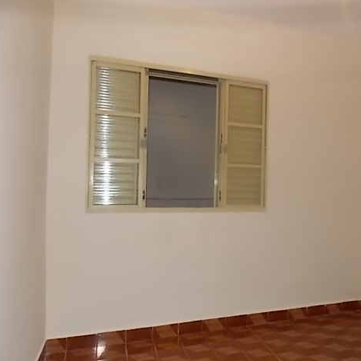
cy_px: 182
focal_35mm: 28
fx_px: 330
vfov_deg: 57.3
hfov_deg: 56.6
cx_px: 227
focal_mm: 4
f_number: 3.1
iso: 200
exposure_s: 1/30
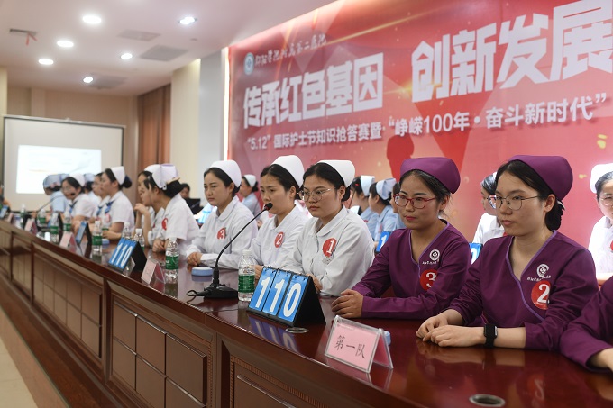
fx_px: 596
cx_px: 306
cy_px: 204
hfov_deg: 54.4
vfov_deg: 37.8
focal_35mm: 35
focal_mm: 35
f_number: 3.2
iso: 1250
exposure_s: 1/200
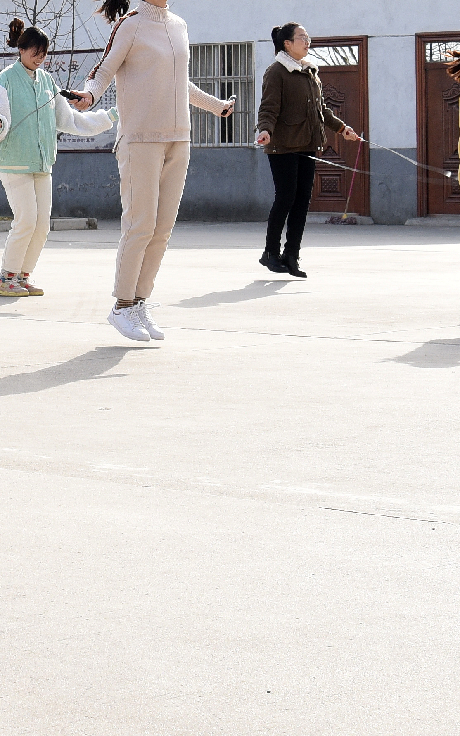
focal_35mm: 117
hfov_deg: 10.8
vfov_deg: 17.5
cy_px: 27
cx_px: -231
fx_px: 2346
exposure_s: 1/500
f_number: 8
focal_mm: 34
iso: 500
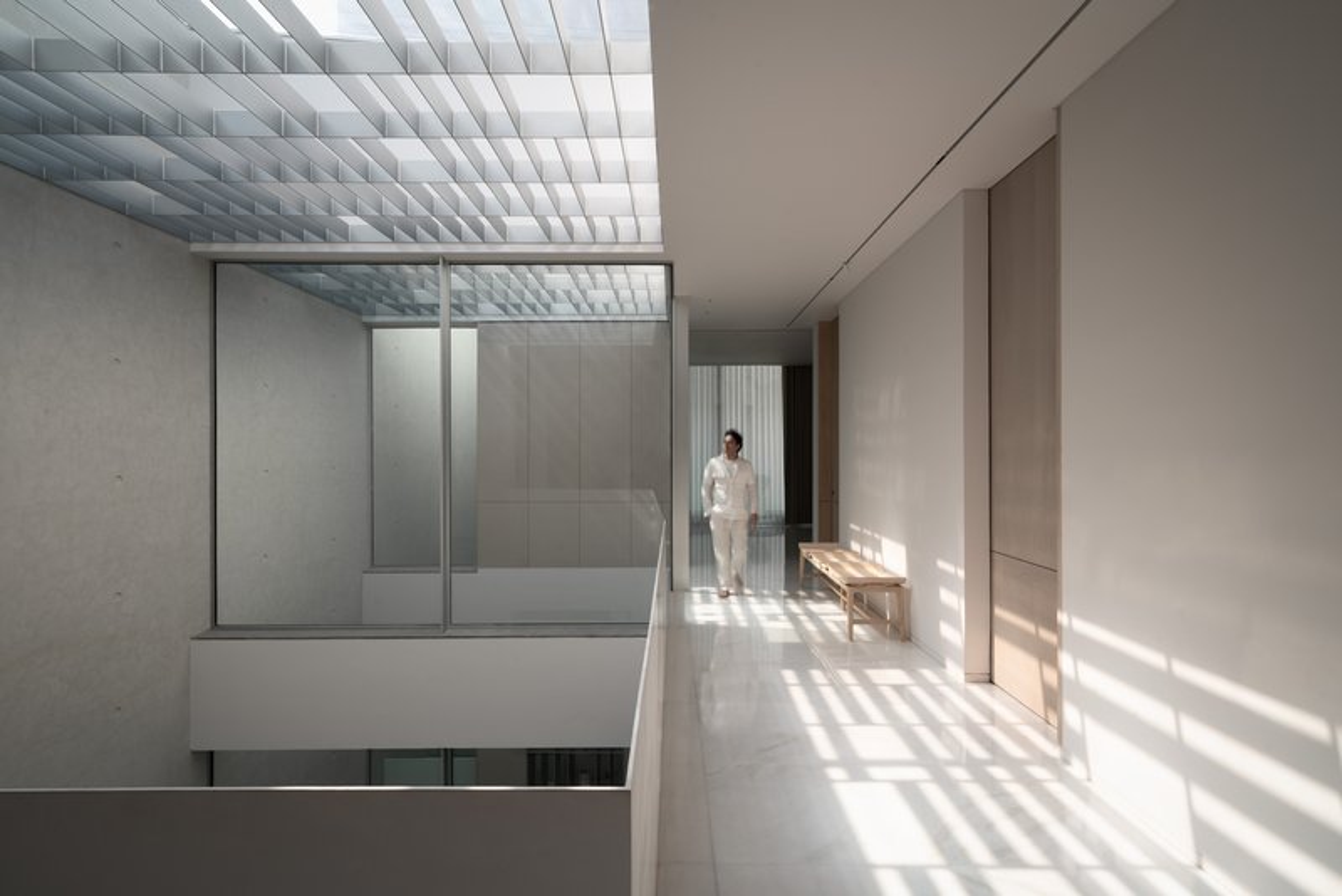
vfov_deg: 73.8
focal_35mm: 16
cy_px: 448
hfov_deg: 96.7
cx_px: 671
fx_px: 597
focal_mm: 16
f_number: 14
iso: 100
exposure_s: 1.3
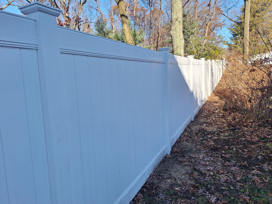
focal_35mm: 23
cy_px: 102
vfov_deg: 58.9
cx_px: 136
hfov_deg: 73.9
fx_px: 181
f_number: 1.8
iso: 40
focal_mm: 5.54
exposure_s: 1/1188
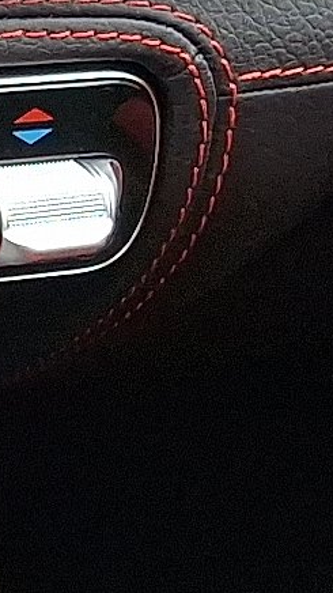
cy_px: 129
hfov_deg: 9.1
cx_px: -735
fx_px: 1571
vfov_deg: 21.1
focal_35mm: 100
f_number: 1.8
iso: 57
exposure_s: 1/120
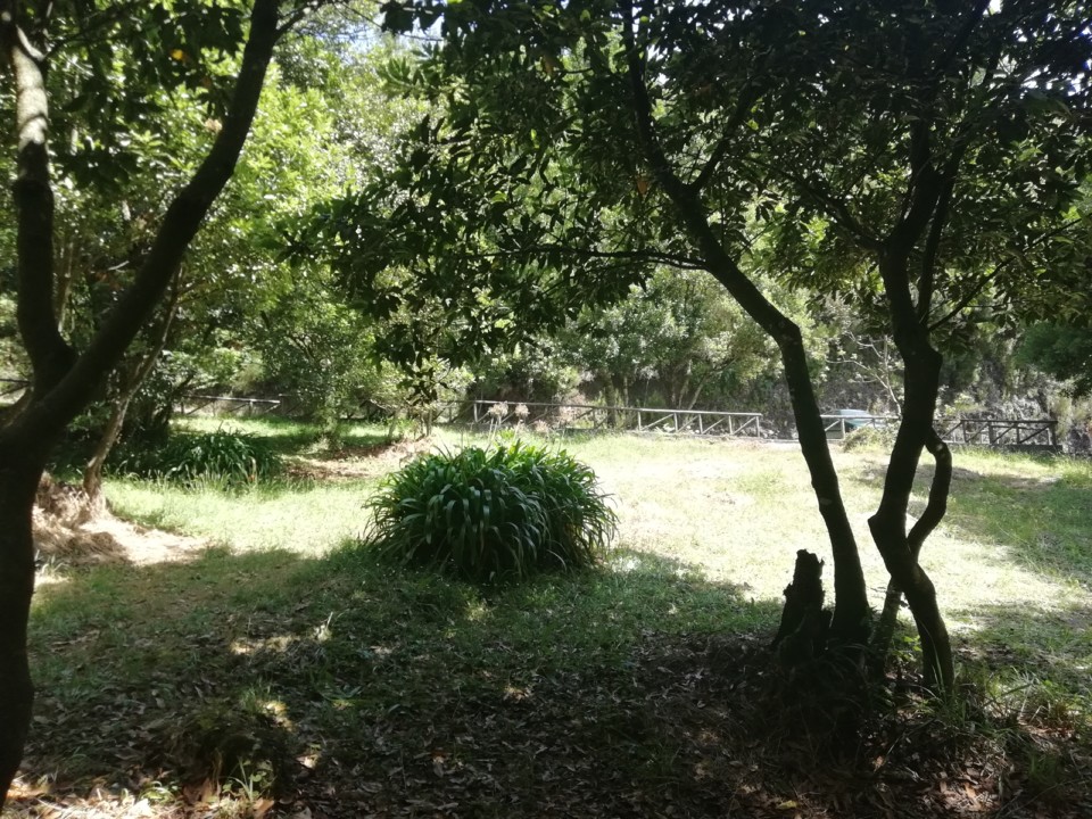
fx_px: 820
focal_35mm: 26
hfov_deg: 67.3
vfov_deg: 53.1
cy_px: 410
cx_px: 546
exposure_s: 1/164
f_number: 2.2
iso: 50
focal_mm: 3.46
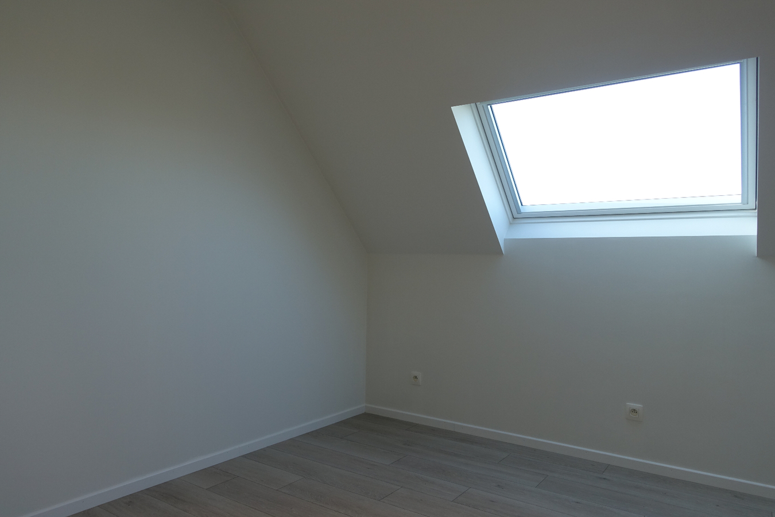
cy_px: 258
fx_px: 517
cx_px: 388
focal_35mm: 24
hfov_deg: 73.7
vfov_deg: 53.1
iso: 125
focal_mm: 8.8
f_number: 3.2
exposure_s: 1/80
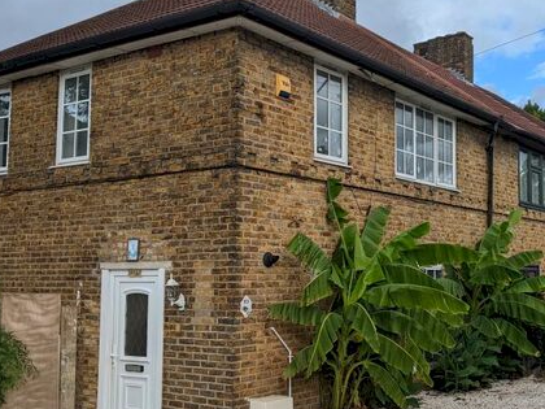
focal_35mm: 45
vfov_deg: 32.2
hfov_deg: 41.0
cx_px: 398
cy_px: 203
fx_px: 708
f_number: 1.8
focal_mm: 4.44
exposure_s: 1/1805
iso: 55
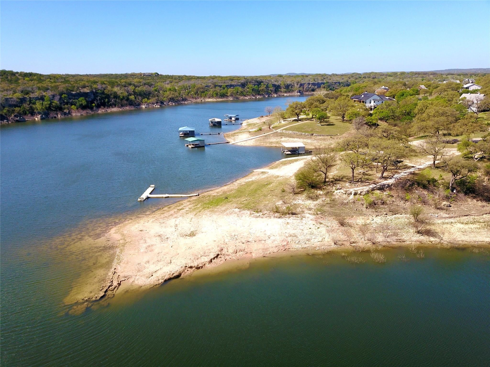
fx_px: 368
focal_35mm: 26
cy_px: 184
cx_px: 245
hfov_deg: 67.3
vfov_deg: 53.1
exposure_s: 1/100
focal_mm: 4.73
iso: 100
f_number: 2.2
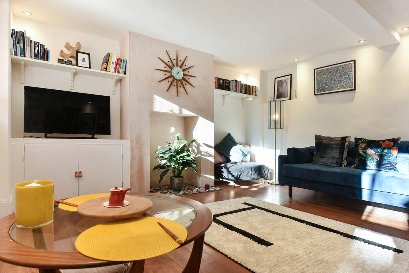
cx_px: 204
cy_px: 136
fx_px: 239
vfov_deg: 59.6
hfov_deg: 81.2
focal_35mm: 21
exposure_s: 1/20
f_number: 10
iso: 200
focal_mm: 21
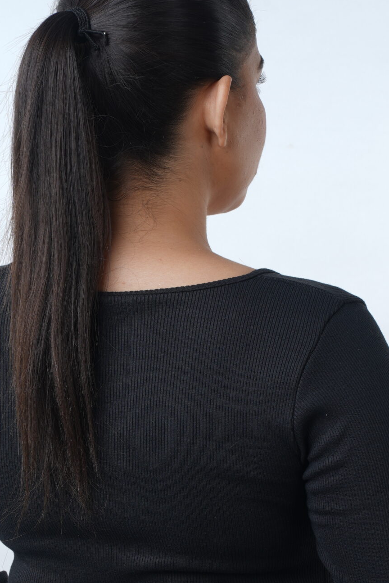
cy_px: 448
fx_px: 2721
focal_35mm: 168
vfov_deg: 12.2
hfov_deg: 8.2
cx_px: 119
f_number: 13
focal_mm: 85
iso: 50
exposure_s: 1/160
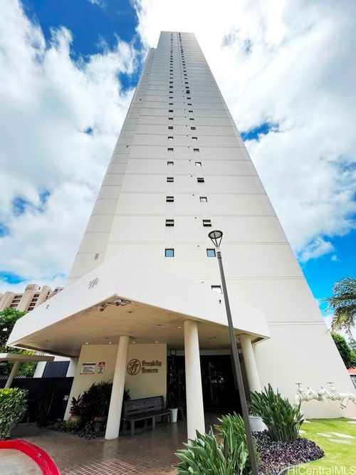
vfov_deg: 106.2
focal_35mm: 13
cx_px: 178
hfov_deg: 89.9
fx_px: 178
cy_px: 238
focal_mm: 1.57
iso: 32
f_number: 1.8
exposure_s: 1/1876
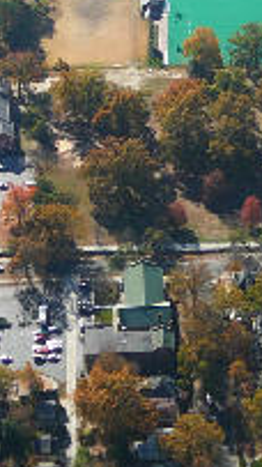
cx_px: 242
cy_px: 223
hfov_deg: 9.8
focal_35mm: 123
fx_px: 1521
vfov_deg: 17.4
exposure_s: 1/400
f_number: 3.2
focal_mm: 6.4
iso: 80
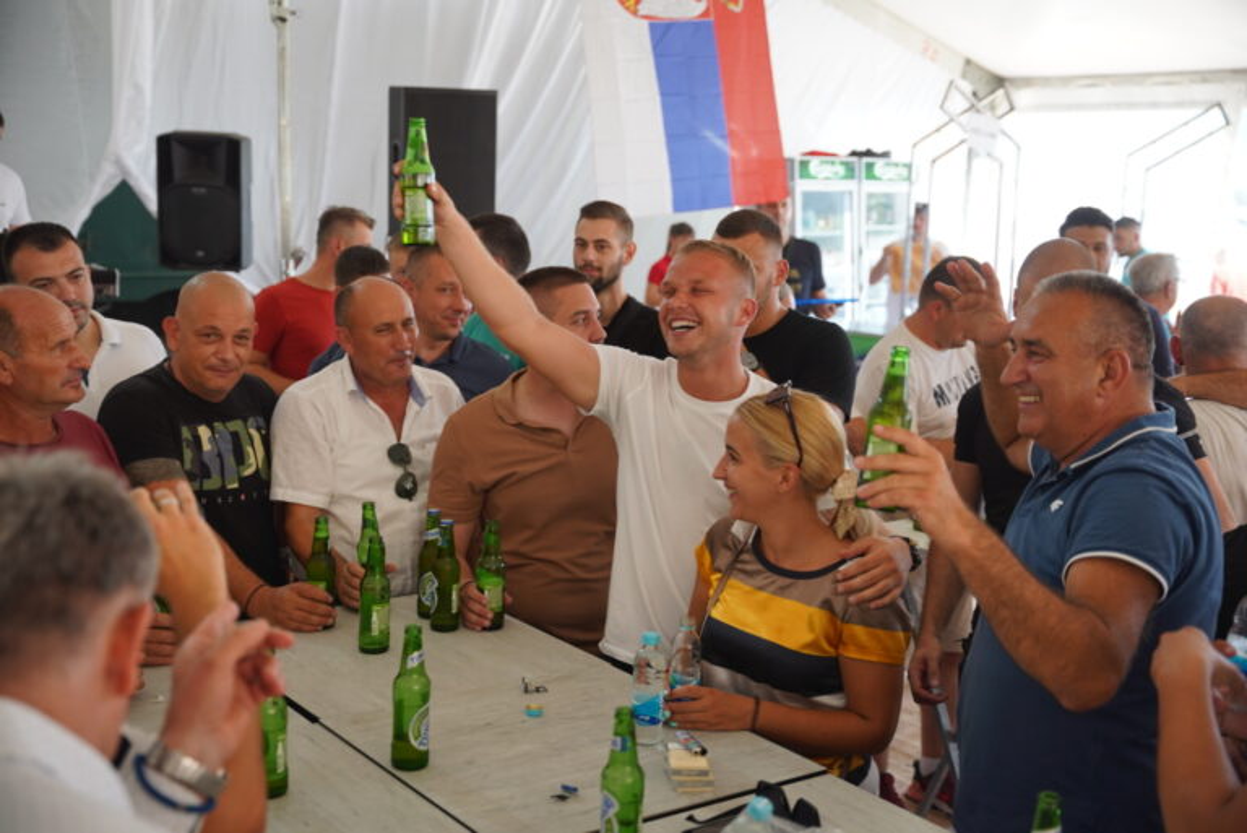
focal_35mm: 44
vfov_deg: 30.6
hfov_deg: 44.6
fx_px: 1521
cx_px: 624
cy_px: 416
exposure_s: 1/160
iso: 250
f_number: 2.8
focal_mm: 43.9
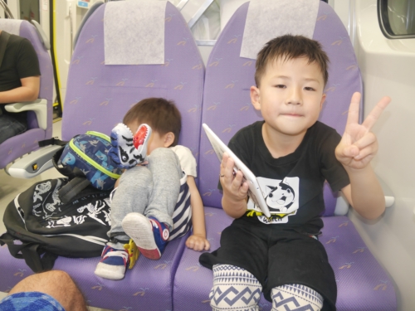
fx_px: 288
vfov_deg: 56.8
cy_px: 156
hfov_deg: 71.6
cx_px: 208
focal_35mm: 24
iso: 800
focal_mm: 12
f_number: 3.5
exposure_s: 1/50
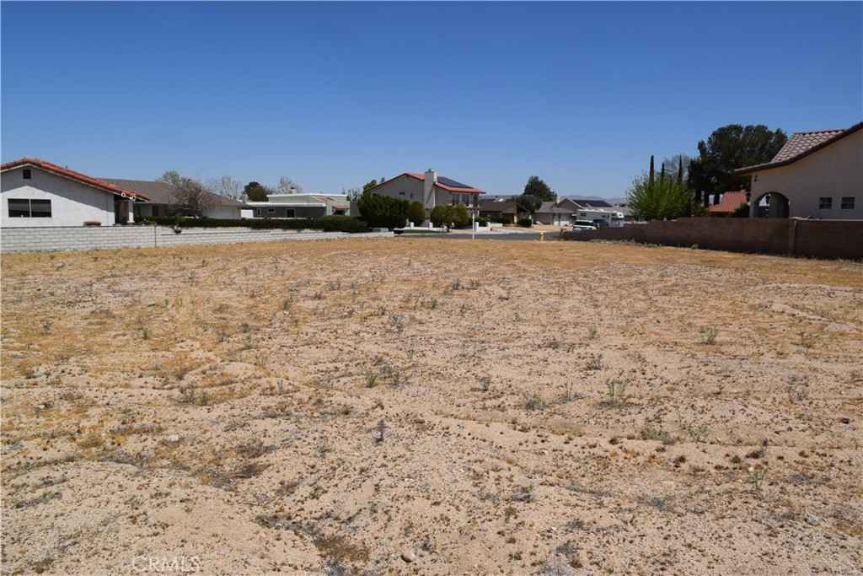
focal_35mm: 27
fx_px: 647
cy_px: 288
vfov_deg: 47.9
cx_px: 432
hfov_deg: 67.4
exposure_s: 1/640
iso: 200
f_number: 13
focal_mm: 18
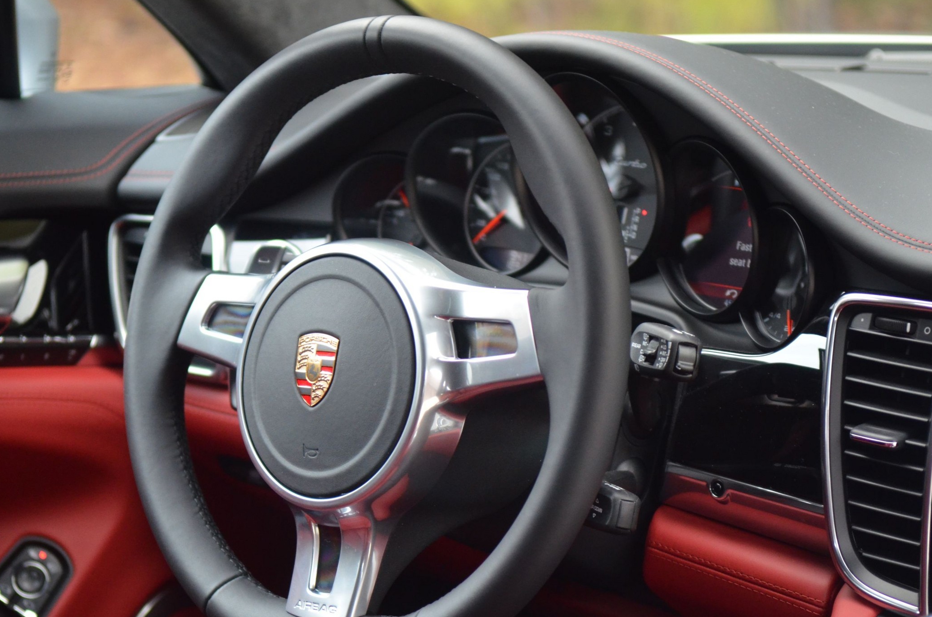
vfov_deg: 13.7
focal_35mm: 100
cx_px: 400
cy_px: 363
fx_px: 2573
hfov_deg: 20.5
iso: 1600
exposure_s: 1/80
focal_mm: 55
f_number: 2.8
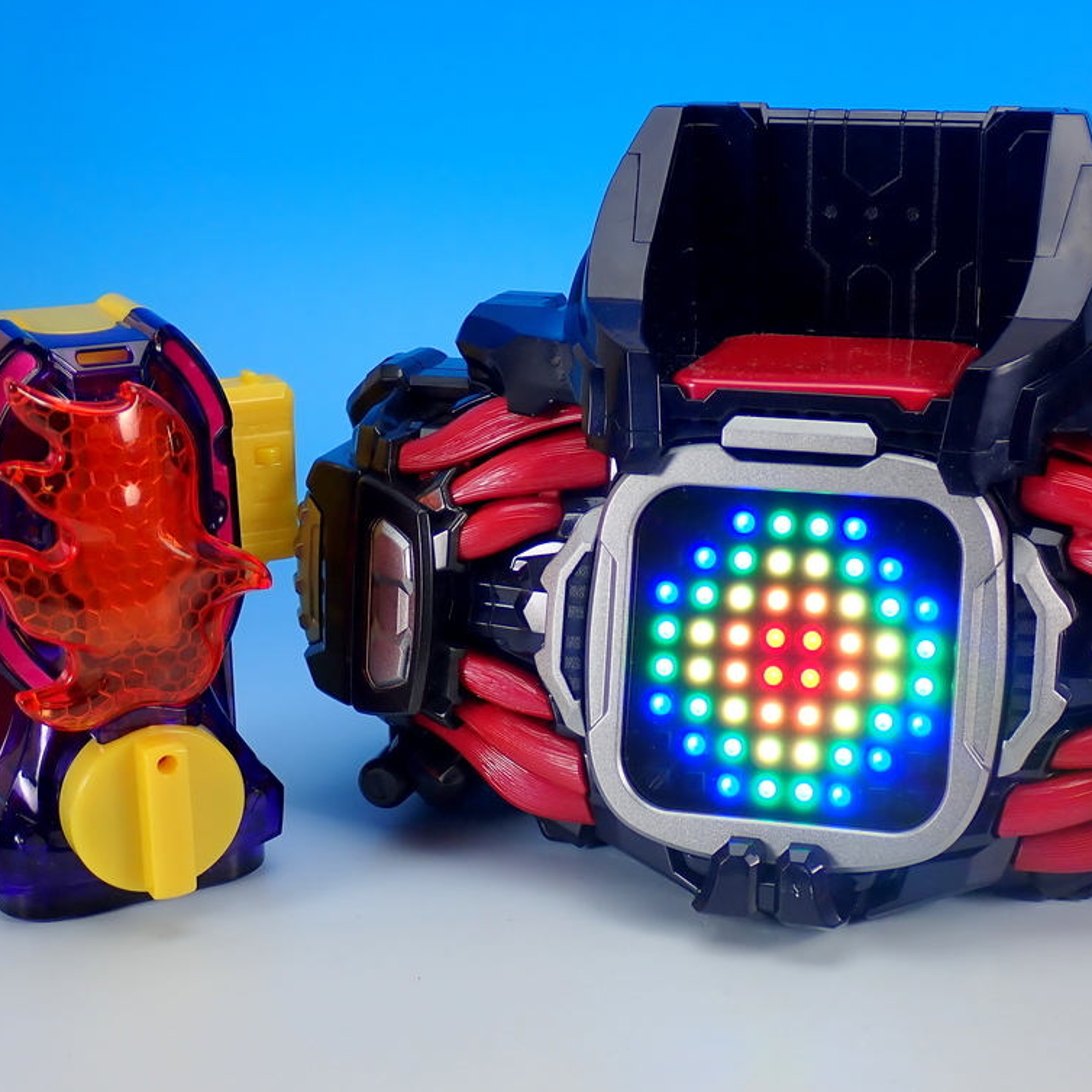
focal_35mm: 60
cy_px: 540
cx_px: 665
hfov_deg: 28.5
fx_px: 2141
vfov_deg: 28.6
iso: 100
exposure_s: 1/25
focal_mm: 9.01
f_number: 3.2
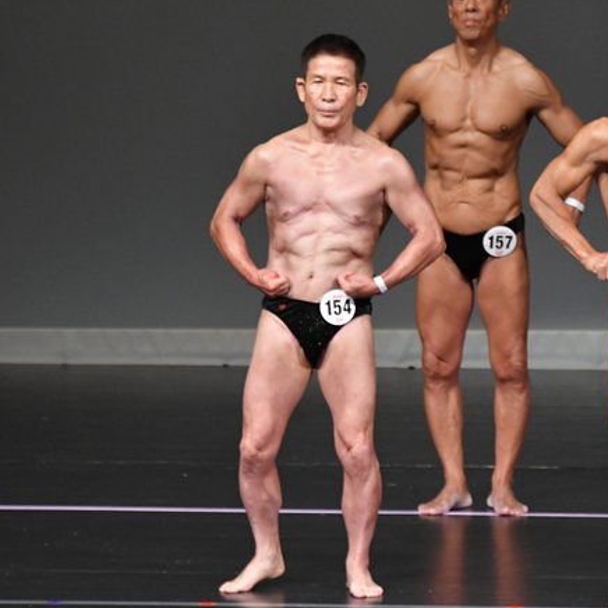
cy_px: 330
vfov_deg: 3.4
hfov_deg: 3.4
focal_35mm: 521
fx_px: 10353
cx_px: 485
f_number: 5.6
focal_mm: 230
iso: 4000
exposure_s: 1/400
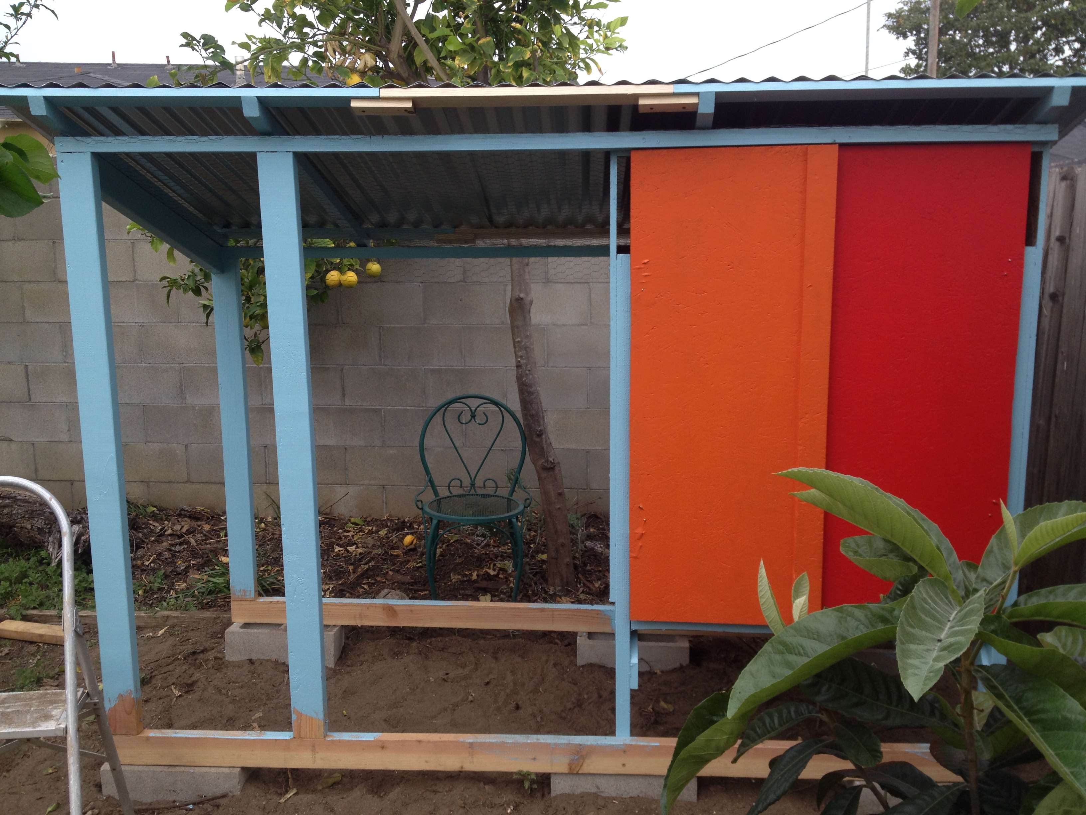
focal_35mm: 35
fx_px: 1098
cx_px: 543
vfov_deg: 40.7
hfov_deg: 52.6
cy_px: 408
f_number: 2.4
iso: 50
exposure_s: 1/132
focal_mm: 4.28
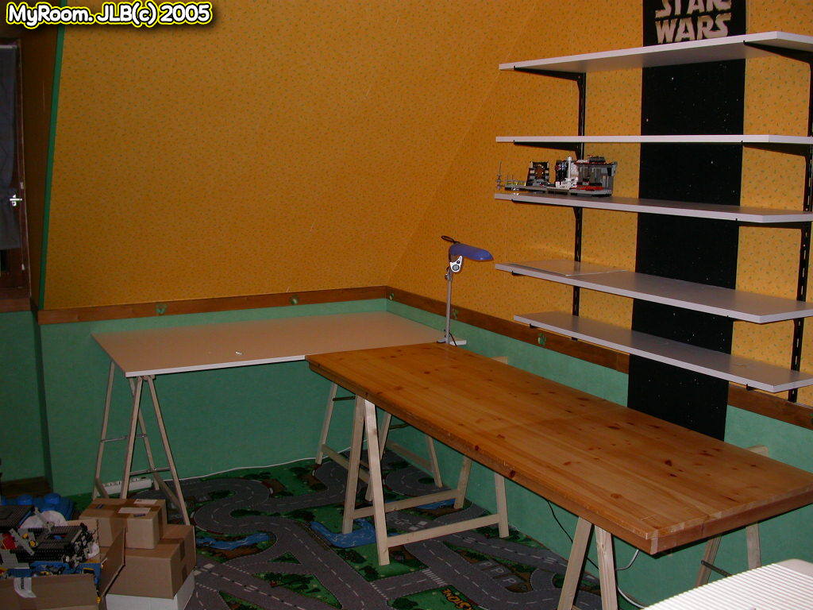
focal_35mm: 38
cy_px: 305
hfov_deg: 49.0
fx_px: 892
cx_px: 406
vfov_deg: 37.7
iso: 100
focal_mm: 7.85
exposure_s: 1/60
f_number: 2.6
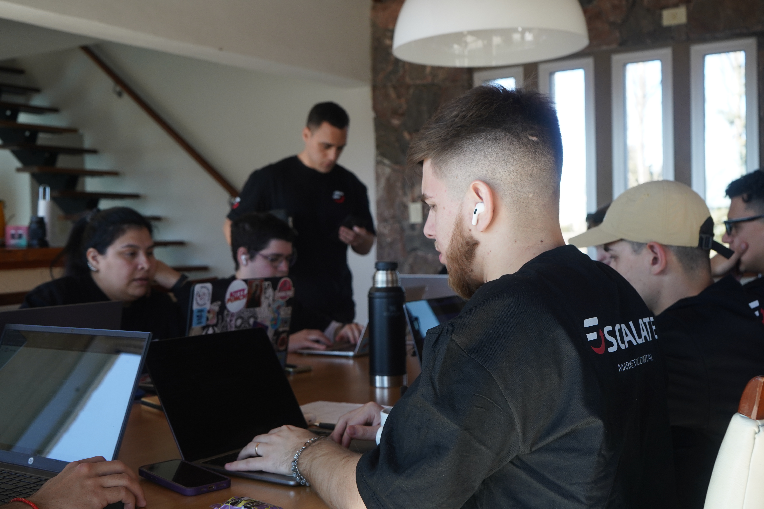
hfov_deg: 48.5
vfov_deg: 33.4
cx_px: 382
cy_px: 254
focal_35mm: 40
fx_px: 849
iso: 800
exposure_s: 1/100
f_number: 6.3
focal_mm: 40
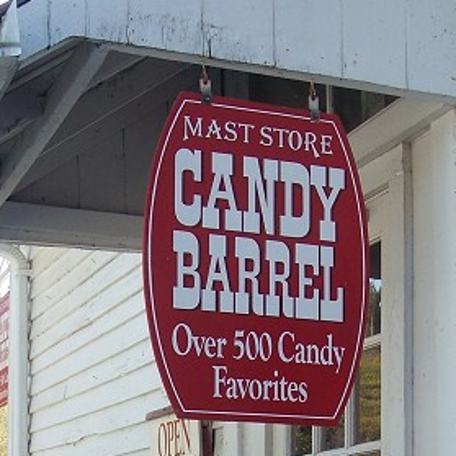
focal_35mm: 89
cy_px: 551
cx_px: 268
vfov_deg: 18.5
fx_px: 1326
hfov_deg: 19.5
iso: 100
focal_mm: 8
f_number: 3.4
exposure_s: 1/250
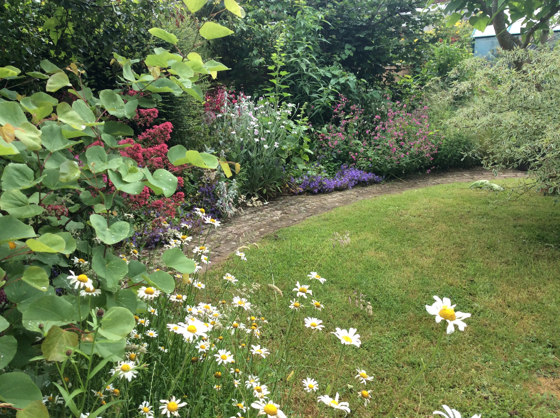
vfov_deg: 44.1
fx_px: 517
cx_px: 280
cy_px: 209
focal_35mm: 32
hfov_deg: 56.9
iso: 32
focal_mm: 3.3
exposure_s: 1/578
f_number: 2.4
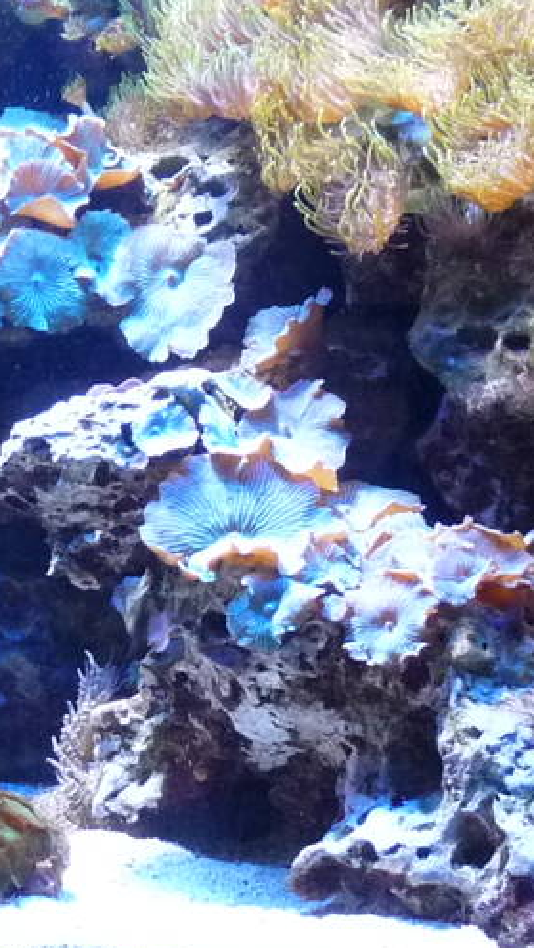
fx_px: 2388
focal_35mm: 95
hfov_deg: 12.3
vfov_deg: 22.4
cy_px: 607
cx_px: -189
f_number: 2.8
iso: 400
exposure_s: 1/20
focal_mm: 4.8
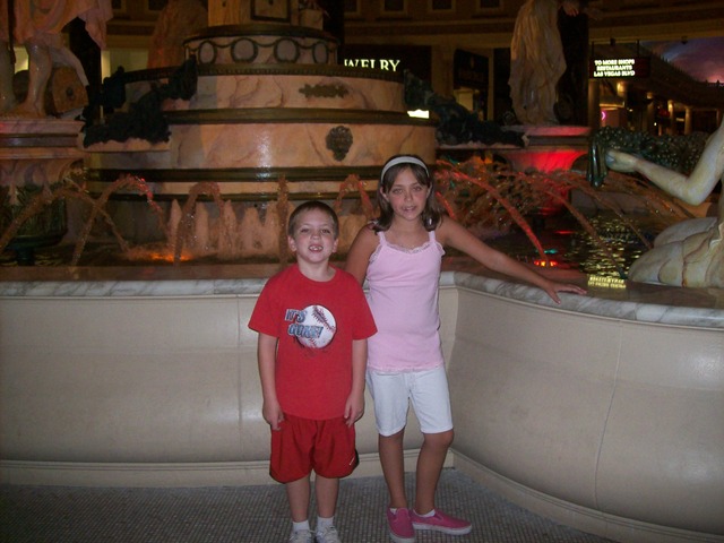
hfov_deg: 51.4
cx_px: 362
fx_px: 753
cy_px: 272
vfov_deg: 39.7
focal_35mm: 36
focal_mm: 6
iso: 200
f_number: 2.7
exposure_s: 1/64
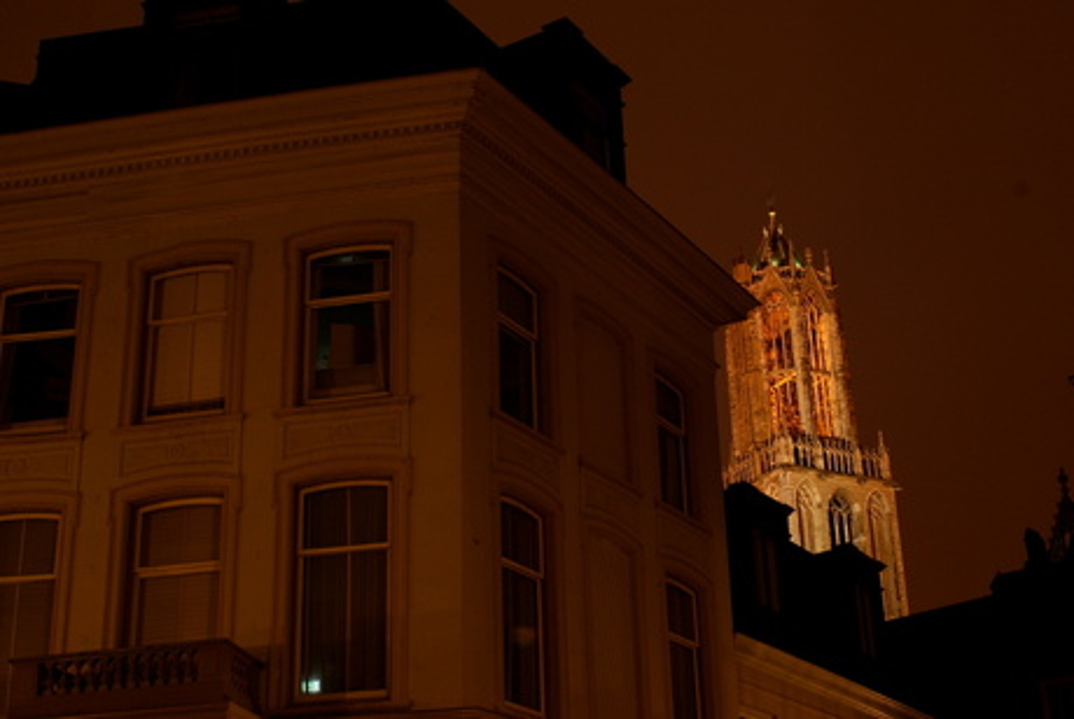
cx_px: 537
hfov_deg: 37.8
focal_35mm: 52
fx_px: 1568
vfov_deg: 25.8
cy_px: 360
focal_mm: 35
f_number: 10
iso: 200
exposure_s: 5
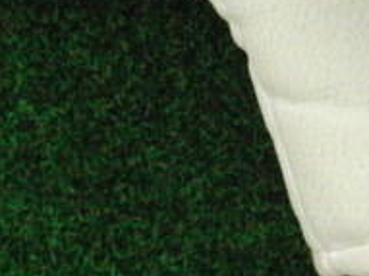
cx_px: 336
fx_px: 1321
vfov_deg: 11.4
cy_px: -151
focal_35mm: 124
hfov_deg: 15.7
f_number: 3.6
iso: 3200
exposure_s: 1/640
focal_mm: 6.42
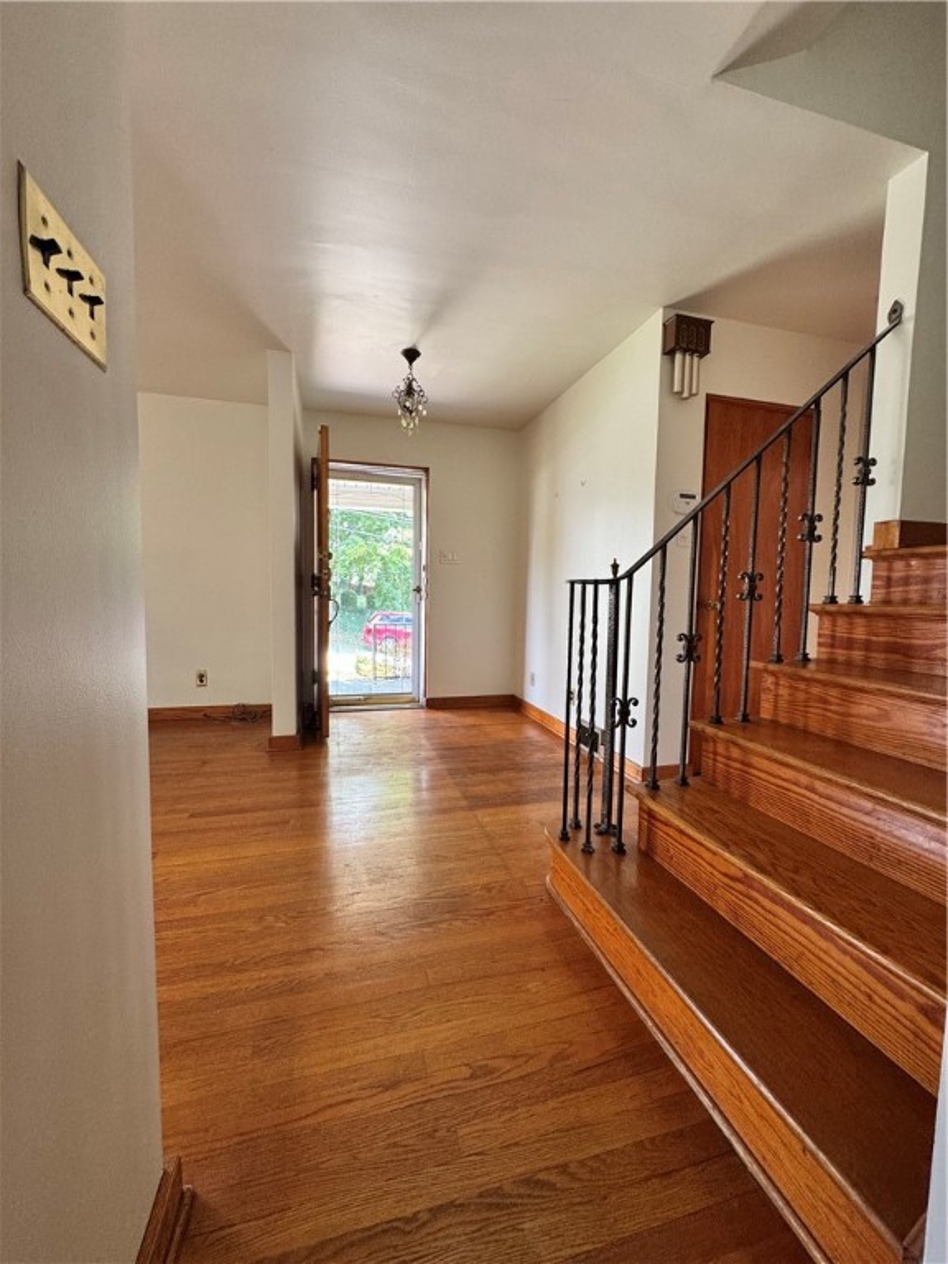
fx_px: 511
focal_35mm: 14
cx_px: 474
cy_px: 632
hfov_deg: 85.7
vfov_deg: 102.1
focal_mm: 2.22
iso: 200
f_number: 2.2
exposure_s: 1/99
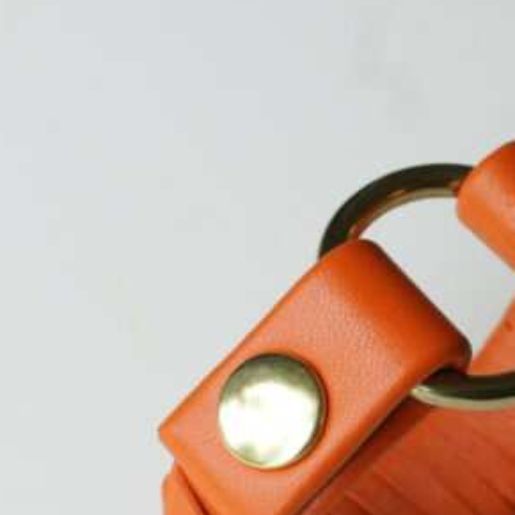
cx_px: 558
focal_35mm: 158
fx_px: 2651
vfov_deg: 11.1
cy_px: 425
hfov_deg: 11.0
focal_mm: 35
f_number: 7.1
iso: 400
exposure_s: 1/60
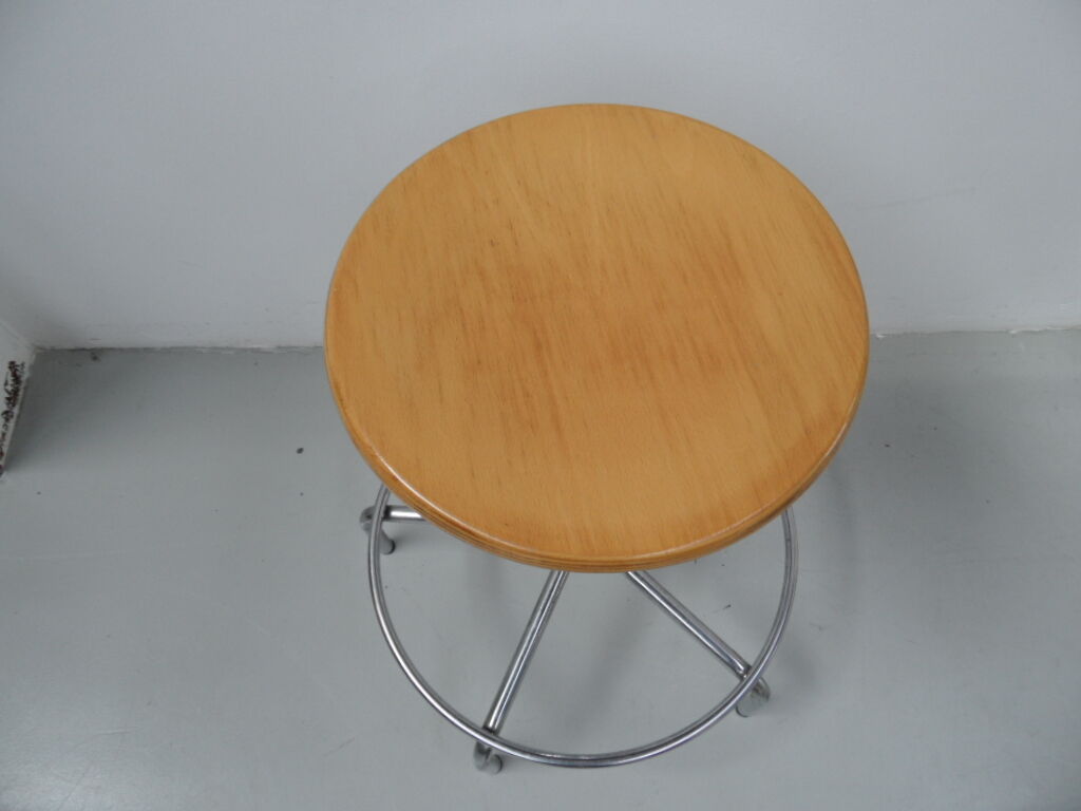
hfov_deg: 71.6
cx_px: 540
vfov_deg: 56.8
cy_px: 406
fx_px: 749
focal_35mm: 24
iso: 100
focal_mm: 3.9
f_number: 3.2
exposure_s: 1/90
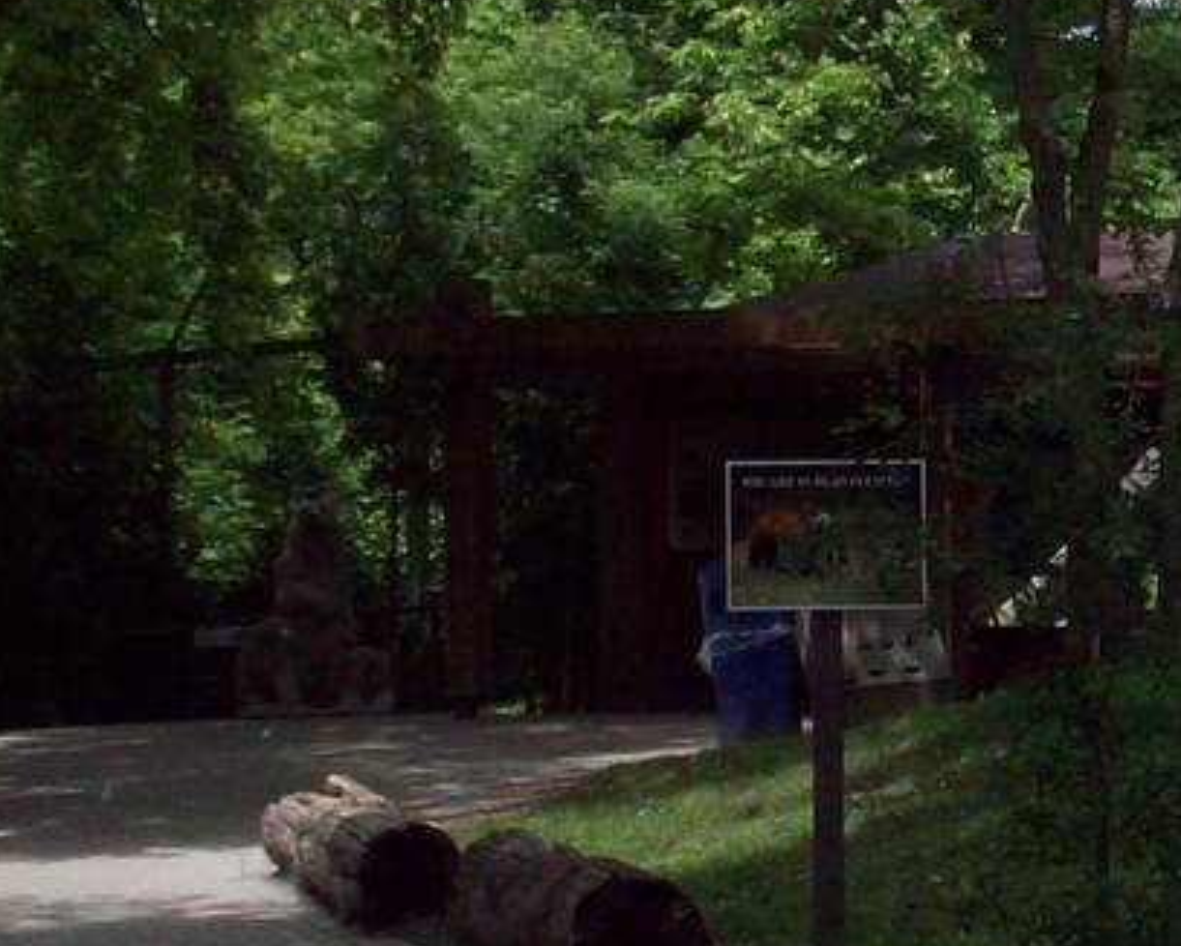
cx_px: 1564
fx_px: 4966
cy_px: 630
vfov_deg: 10.9
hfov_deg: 13.1
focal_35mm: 142
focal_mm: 6.2
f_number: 5.6
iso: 80
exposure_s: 1/326
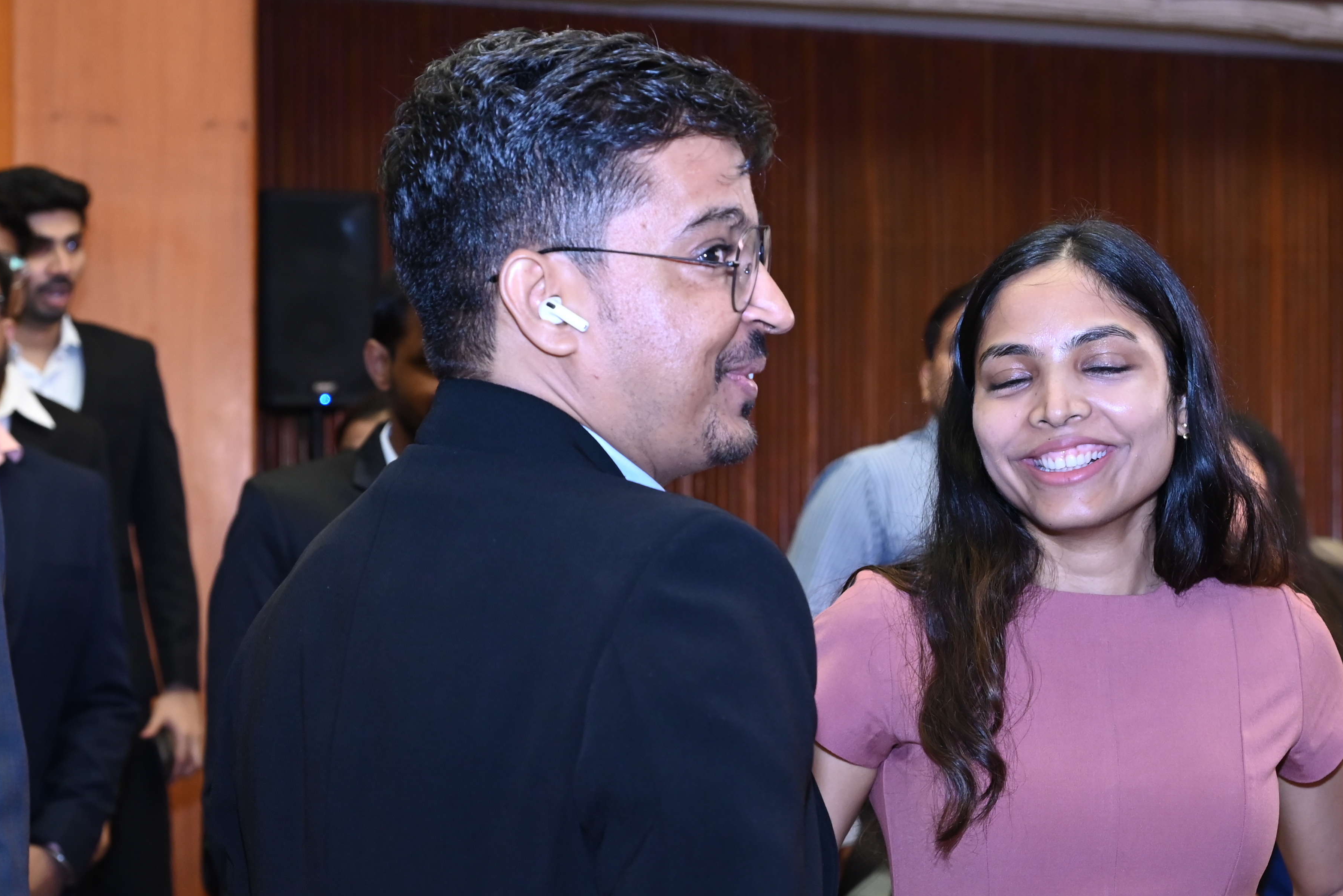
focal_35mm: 94
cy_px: 623
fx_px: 3508
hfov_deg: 21.6
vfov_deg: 14.5
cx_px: 878
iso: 1250
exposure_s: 1/100
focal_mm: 56
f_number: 5.6
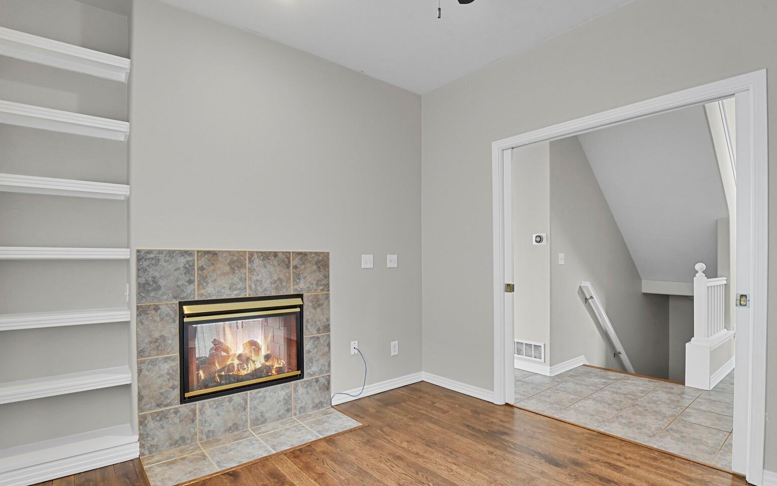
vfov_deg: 64.9
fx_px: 381
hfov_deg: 91.1
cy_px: 264
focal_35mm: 18
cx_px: 398
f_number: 8
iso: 12800
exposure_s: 1/20
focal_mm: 17
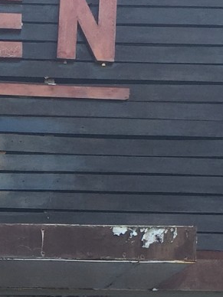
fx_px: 1314
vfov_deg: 12.6
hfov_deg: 9.5
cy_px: 350
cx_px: -80
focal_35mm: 153
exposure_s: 1/120
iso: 32
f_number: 2.2
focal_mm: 4.15
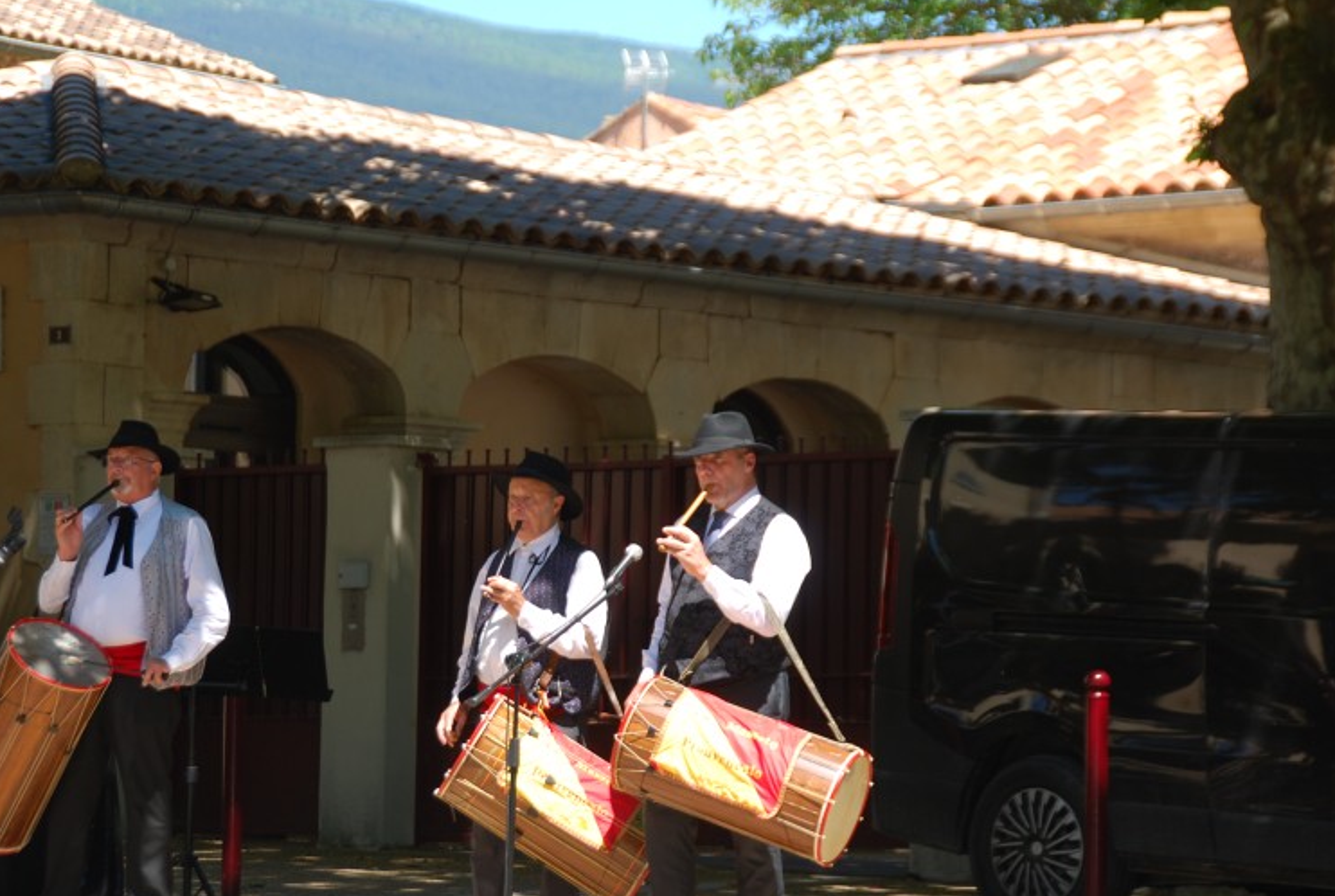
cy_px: 475
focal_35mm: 172
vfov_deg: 8.0
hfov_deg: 11.9
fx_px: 6376
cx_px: 566
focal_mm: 95
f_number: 5.3
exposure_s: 1/160
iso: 100
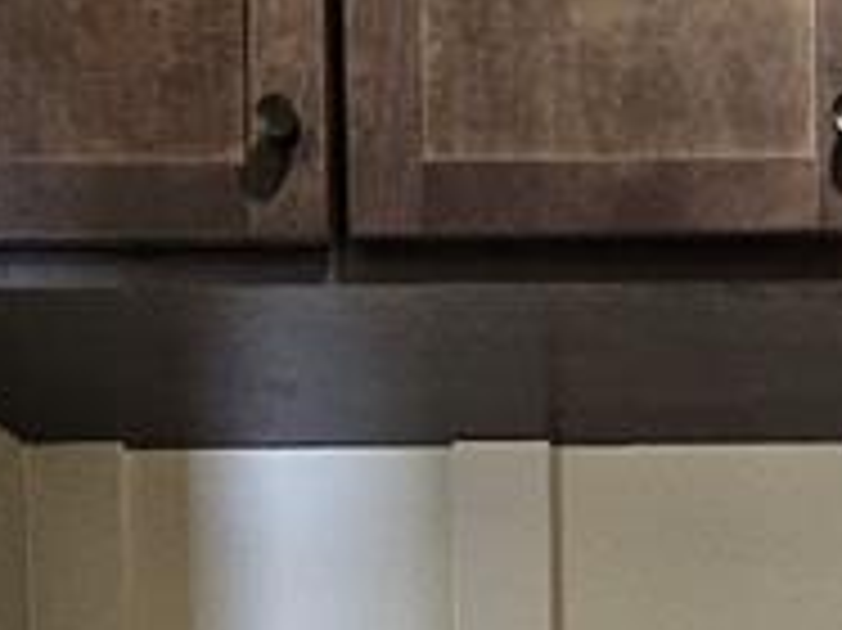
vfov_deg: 17.0
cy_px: 1141
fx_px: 1726
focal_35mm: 71
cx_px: 910
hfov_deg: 25.5
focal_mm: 2.2
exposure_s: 1/60
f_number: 2.2
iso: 320
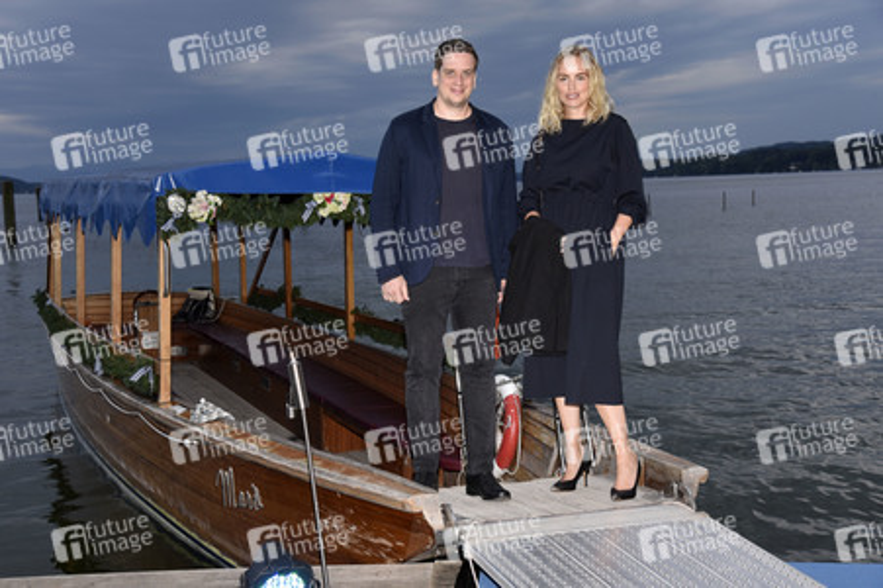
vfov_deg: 28.0
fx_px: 1176
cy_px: 294
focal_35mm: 48
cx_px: 442
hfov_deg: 41.1
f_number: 6.3
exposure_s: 1/160
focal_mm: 48
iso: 1250
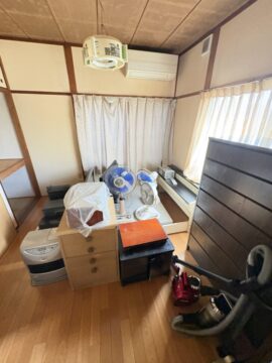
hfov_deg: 85.7
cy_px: 182
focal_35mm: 14
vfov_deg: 102.1
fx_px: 147
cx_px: 136
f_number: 2.2
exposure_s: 1/60
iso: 640
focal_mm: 2.22
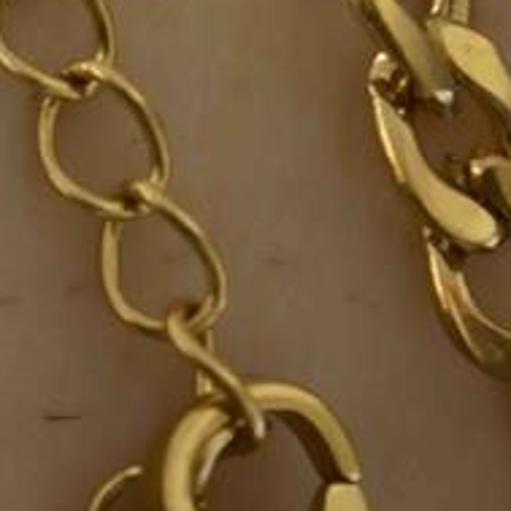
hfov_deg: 2.3
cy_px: 351
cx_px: 211
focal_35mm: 777
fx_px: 12977
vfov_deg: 2.3
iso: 400
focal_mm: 80
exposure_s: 1/30
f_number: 4
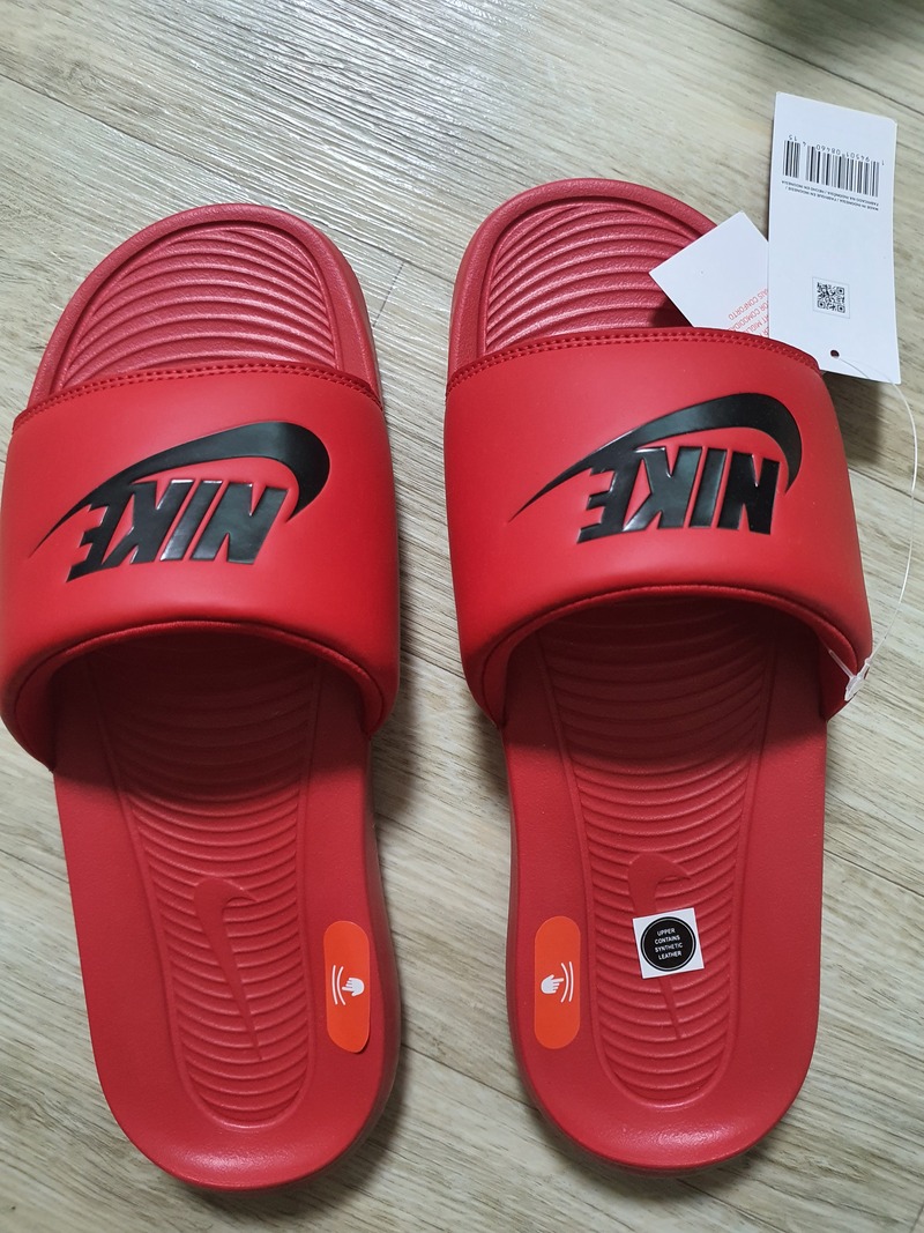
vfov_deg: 67.3
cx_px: 462
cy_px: 616
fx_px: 926
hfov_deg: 53.1
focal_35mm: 26
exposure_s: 1/40
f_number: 1.5
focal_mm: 4.3
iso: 400
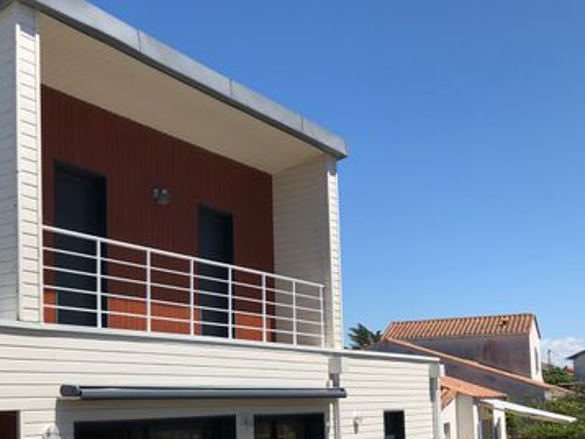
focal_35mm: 47
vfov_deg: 30.3
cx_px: 102
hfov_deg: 38.6
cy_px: 342
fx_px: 795
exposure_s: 1/2525
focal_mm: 3.99
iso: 20
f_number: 1.8
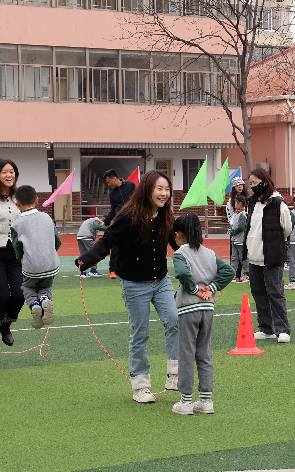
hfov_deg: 11.3
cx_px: 258
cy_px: 236
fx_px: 1479
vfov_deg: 18.1
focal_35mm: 115
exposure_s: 1/1600
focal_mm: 50
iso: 800
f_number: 5.6
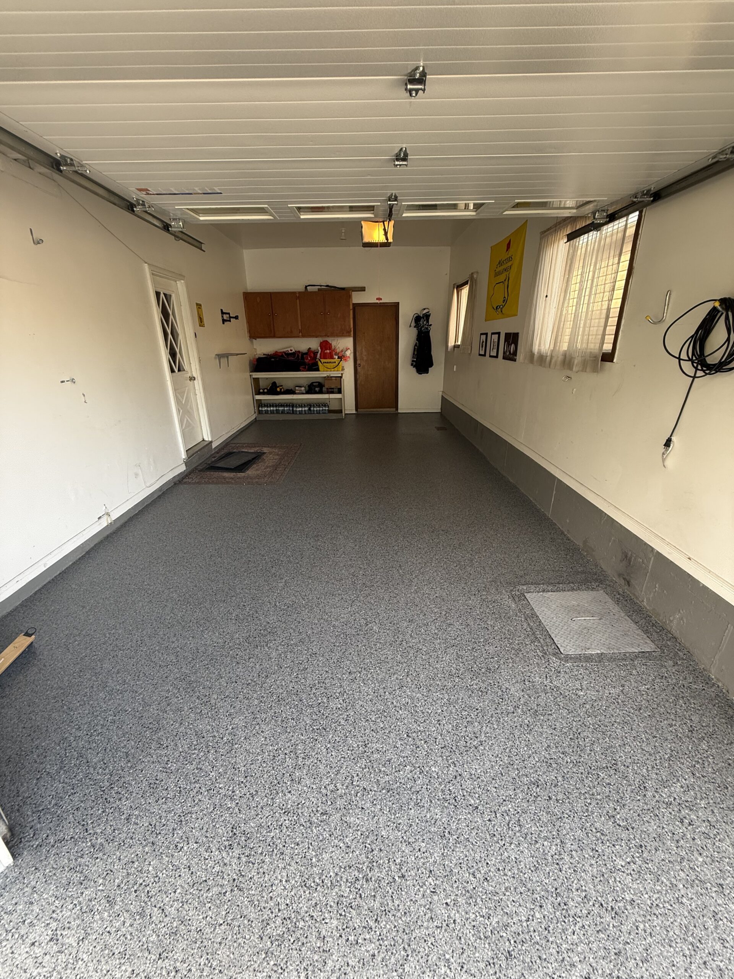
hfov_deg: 85.7
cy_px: 490
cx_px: 367
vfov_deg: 102.1
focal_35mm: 14
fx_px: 396
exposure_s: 1/99
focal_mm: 2.22
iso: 125
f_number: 2.2
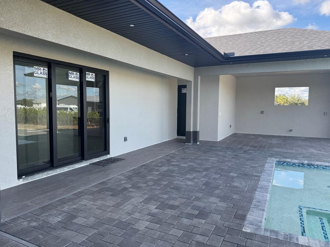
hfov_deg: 69.4
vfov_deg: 54.9
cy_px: 124
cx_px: 159
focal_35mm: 25
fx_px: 238
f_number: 1.78
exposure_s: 1/773
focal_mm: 6.76
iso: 80
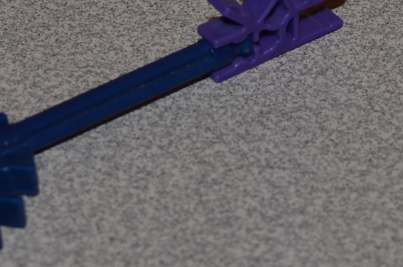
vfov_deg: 8.3
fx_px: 1843
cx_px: 324
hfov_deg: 12.4
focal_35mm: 165
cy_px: 62
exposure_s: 1/30
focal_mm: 26
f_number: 5.6
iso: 200
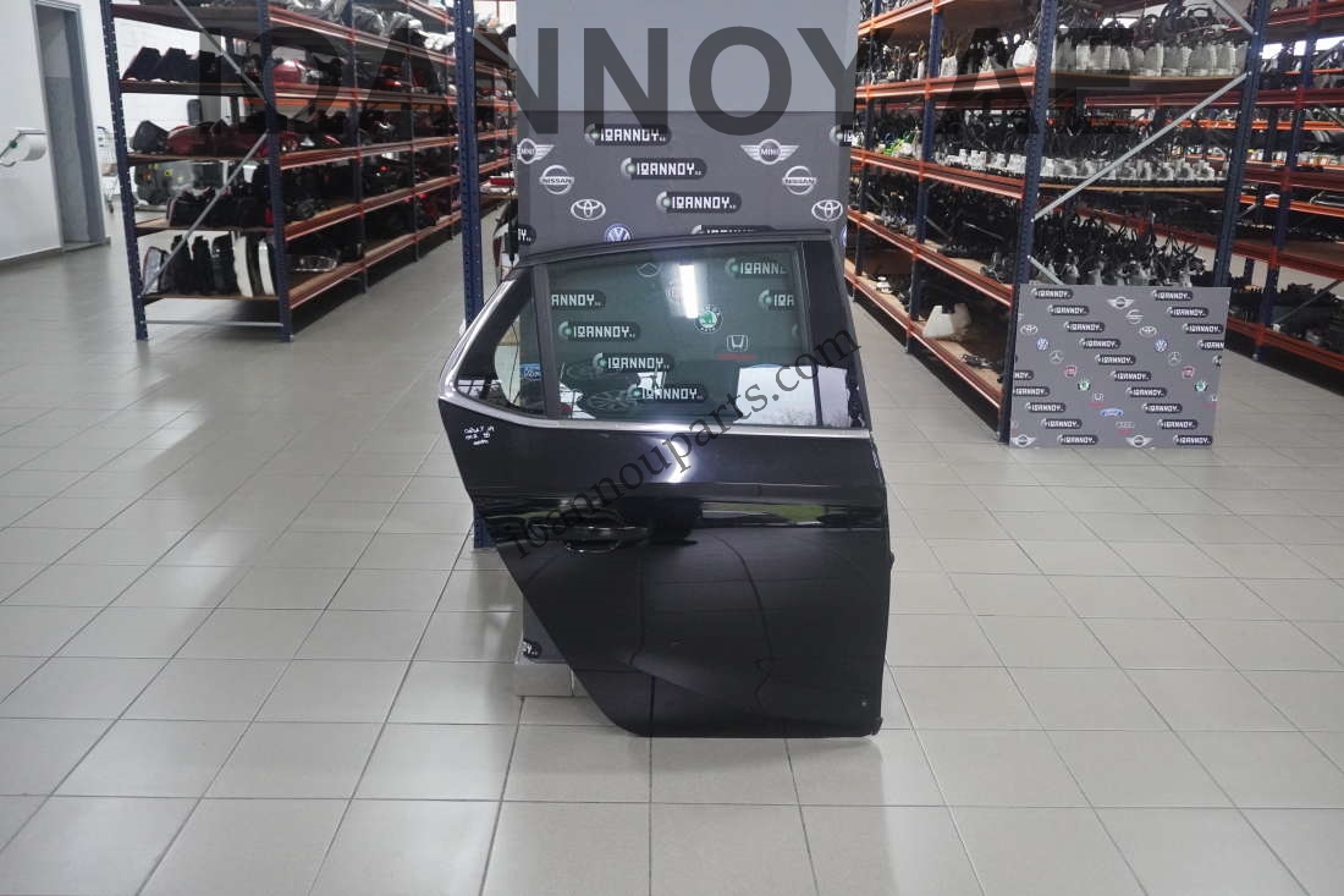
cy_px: 448
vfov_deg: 43.6
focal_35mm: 30
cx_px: 672
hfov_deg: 61.9
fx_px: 1120
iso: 4000
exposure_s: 1/160
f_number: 4
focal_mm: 20
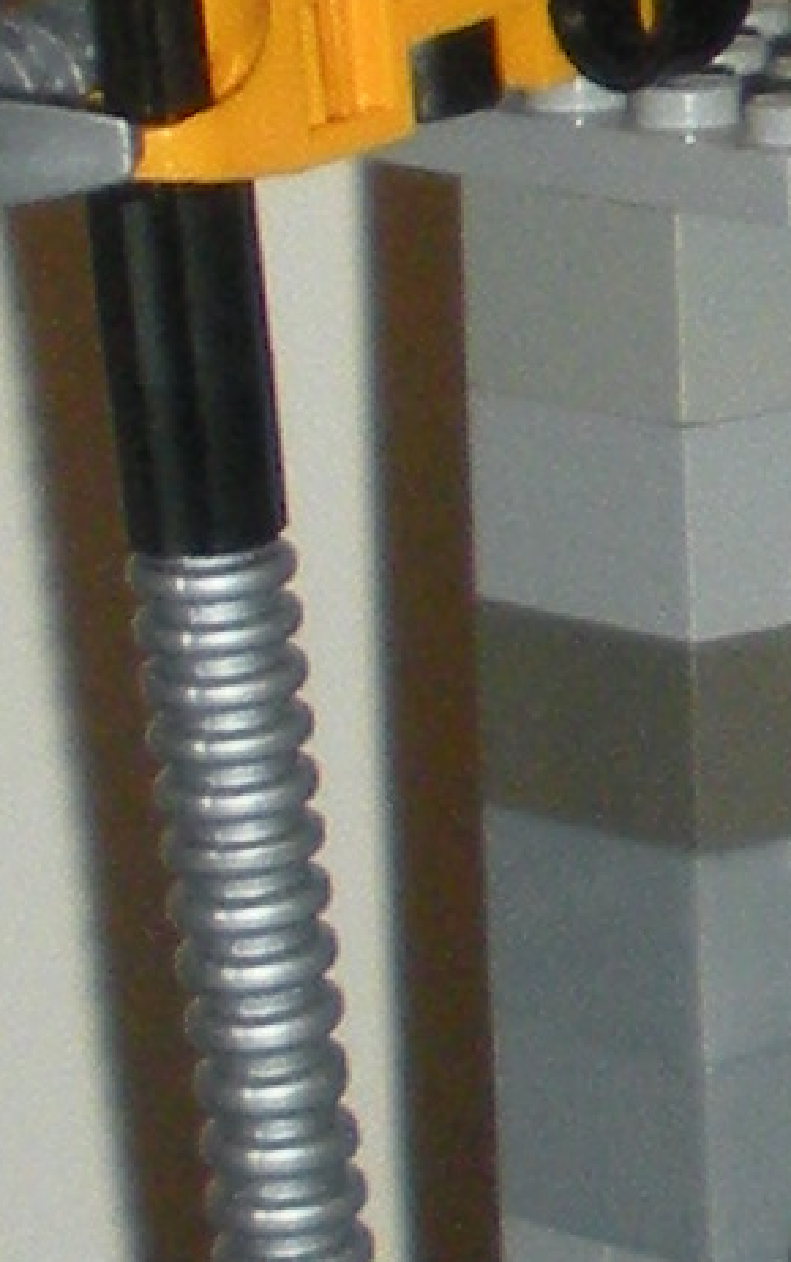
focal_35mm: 292
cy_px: 294
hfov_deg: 4.3
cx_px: 2359
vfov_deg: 7.2
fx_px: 10056
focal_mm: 6.3
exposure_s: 1/60
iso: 200
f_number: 3.5
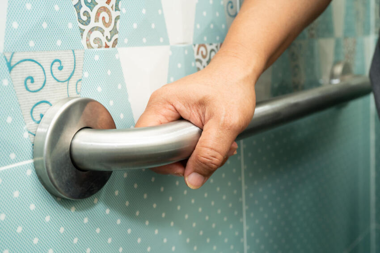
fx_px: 528
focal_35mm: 50
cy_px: 126
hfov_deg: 39.6
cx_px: 190
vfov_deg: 27.0
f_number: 6.3
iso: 1250
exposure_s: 1/80
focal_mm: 50
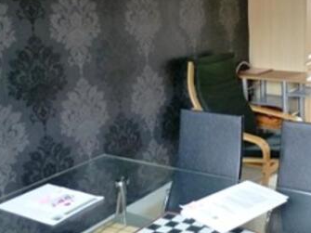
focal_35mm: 47
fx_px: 422
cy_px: 94
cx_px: 264
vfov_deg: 30.8
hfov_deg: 38.4
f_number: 2.8
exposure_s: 1/8
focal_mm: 4.8
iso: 400
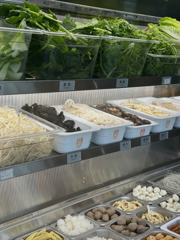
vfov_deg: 39.7
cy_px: 120
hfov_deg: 30.3
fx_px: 333
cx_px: 90
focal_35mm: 48
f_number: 1.78
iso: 80
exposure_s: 1/120
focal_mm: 6.86
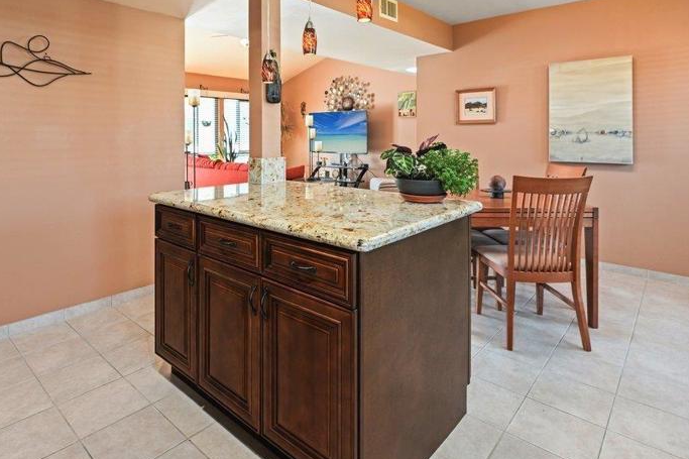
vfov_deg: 57.2
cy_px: 130
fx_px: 402
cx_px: 301
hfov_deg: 80.8
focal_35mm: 21
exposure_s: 1/15
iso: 640
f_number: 6.3
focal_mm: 14
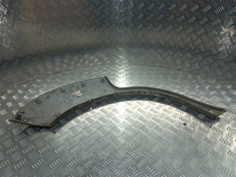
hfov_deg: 69.4
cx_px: 118
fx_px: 170
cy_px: 88
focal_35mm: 25
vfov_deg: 54.9
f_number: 1.8
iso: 50
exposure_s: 1/50
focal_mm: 4.6
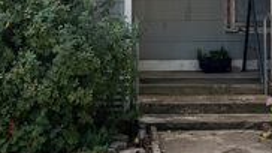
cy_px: -8
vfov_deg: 15.1
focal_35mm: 78
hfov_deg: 27.2
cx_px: 148
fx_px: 562
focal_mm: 5.7
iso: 50
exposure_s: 1/1000
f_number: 1.5
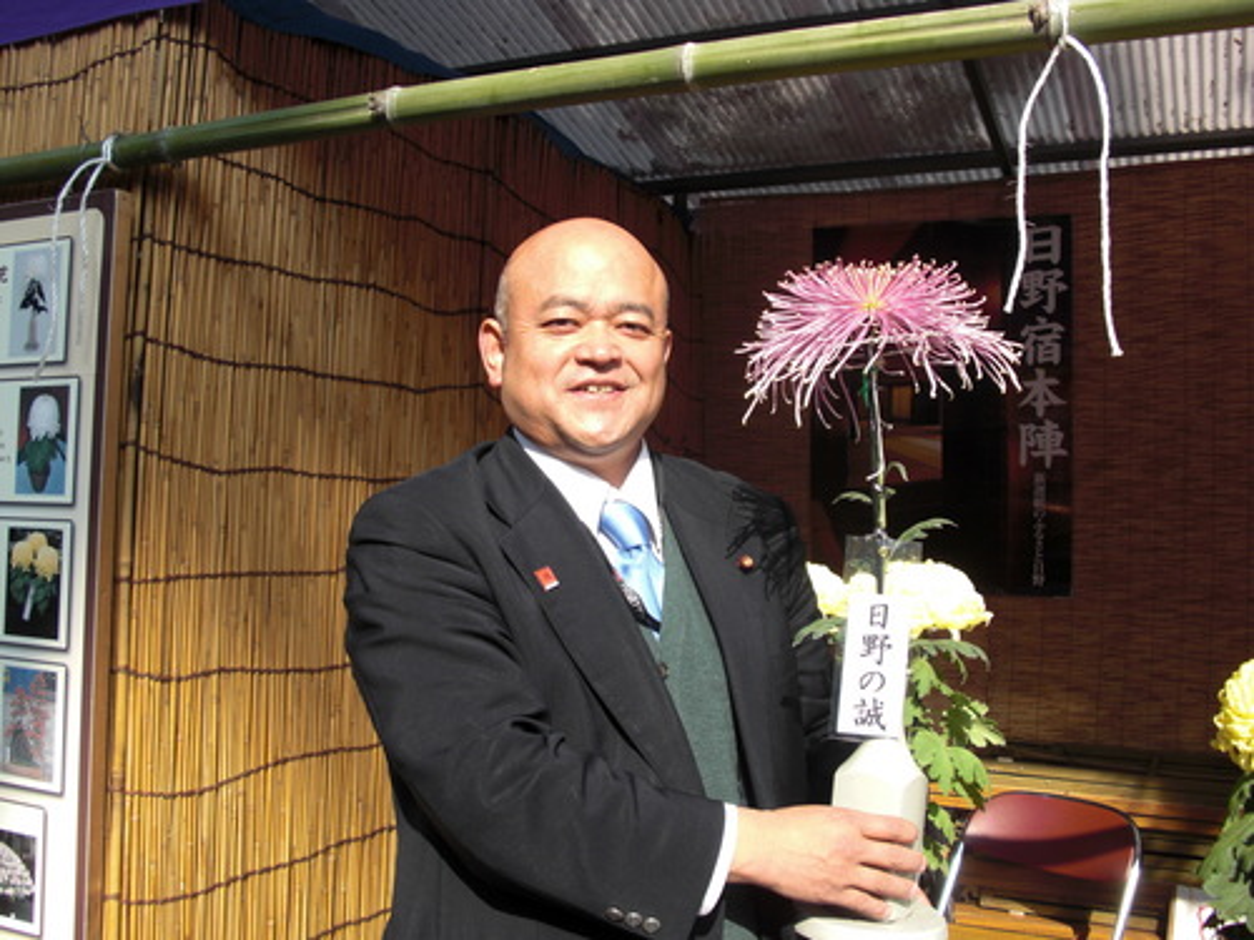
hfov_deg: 51.4
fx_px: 1304
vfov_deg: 39.7
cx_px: 627
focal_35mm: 36
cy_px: 470
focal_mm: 6.3
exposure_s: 1/400
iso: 50
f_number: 2.8
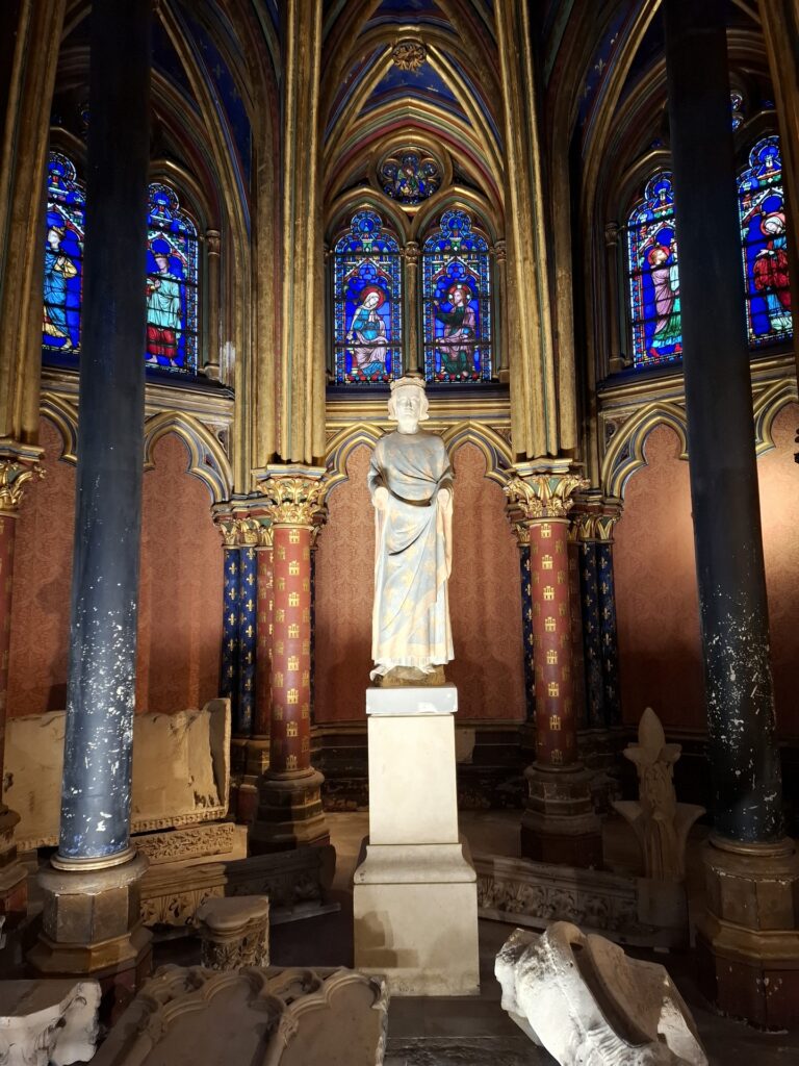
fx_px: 708
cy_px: 533
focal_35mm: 23
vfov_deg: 73.9
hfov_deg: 58.9
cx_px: 400
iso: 250
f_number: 1.8
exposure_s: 1/33
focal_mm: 5.54
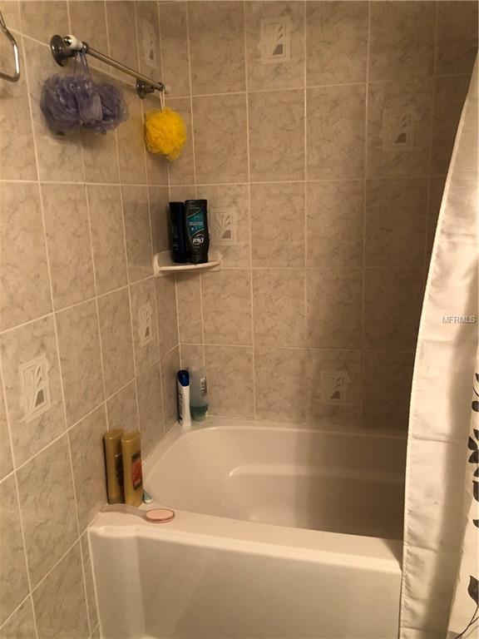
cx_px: 240
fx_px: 517
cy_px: 320
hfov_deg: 49.7
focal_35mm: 28
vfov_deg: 63.4
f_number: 1.8
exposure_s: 1/15
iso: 64
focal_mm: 3.99
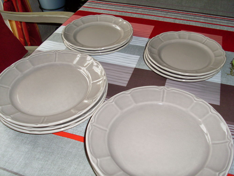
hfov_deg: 49.0
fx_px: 257
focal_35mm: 38
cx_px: 117
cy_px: 88
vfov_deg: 37.7
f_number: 3
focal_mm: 6.3
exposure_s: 1/45
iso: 100
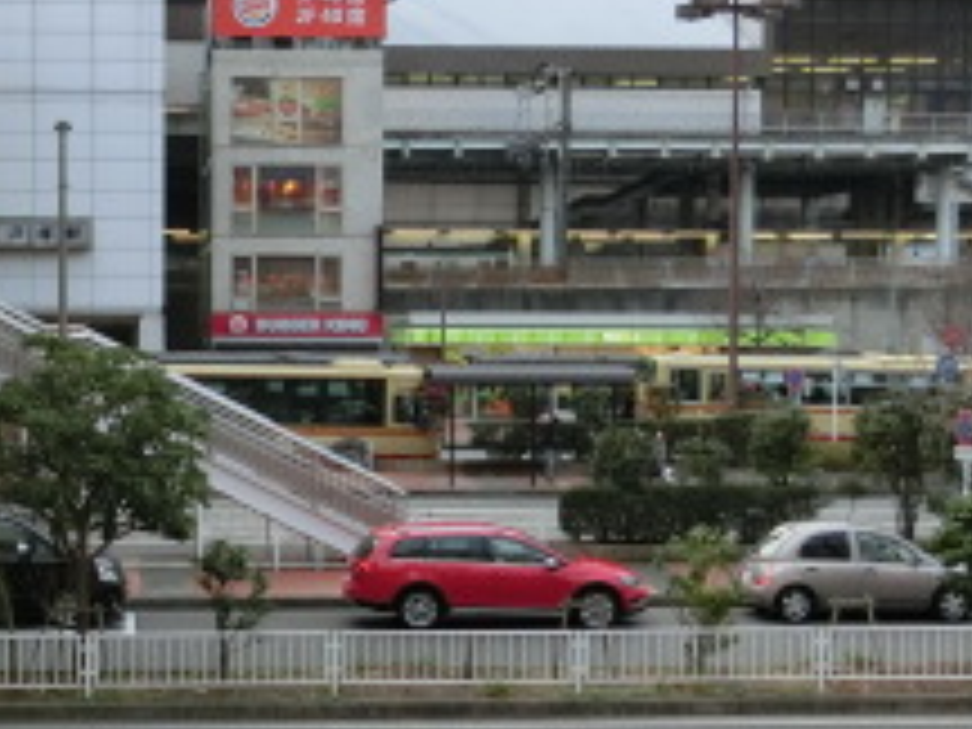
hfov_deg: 25.7
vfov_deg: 19.9
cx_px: 153
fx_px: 2078
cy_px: 405
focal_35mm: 74
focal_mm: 4.5
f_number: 3.5
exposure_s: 1/125
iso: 125
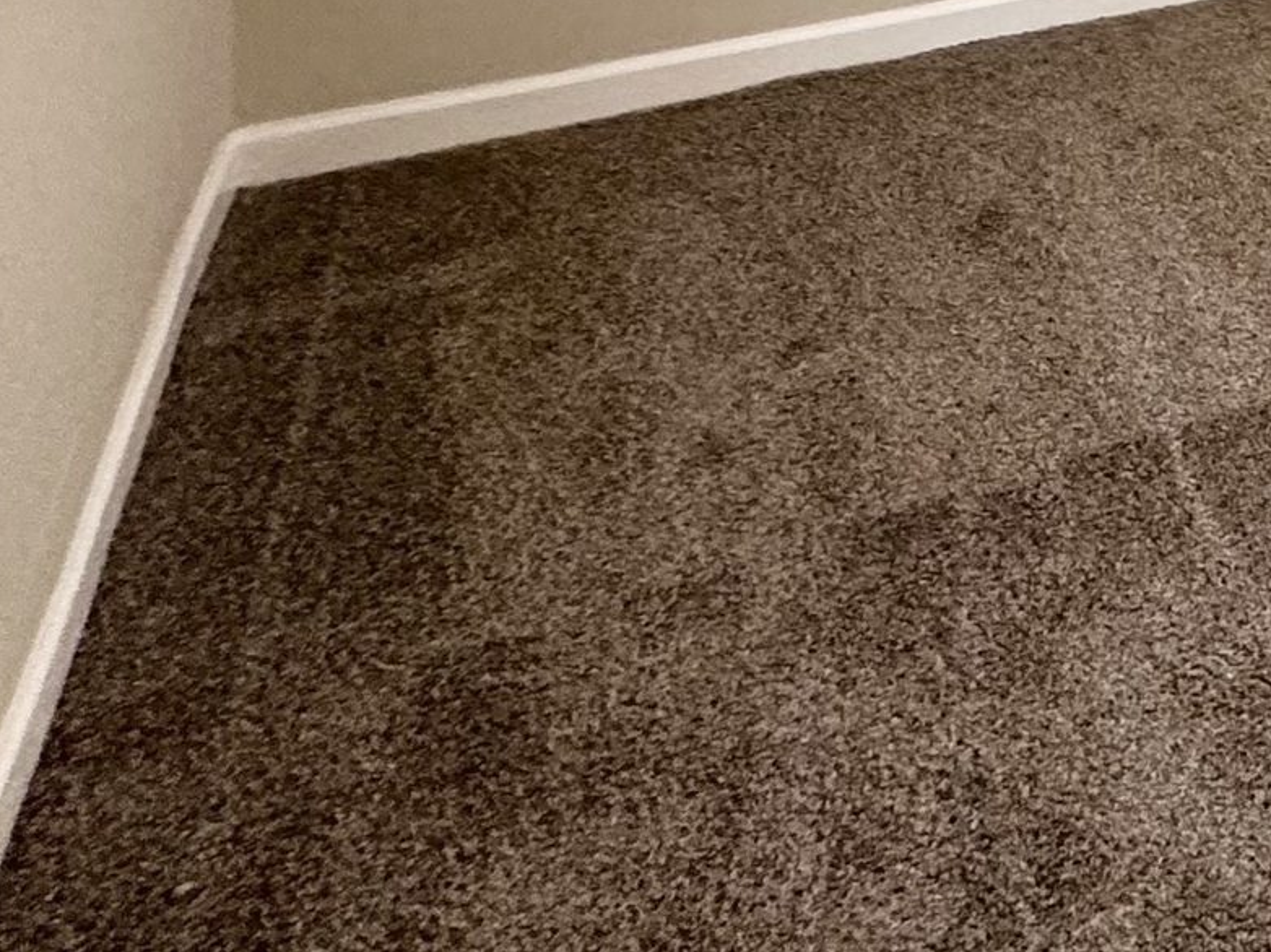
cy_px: -814
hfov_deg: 26.4
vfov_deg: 19.2
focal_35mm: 55
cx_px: 1859
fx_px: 2019
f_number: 2.2
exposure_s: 1/60
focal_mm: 2.22
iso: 320
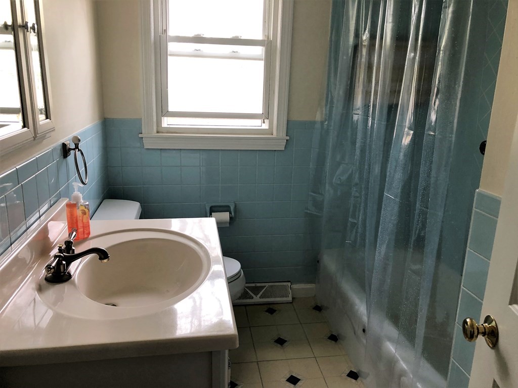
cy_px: 194
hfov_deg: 63.4
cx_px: 259
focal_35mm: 28
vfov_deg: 49.7
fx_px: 419
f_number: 1.8
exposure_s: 1/30
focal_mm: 3.99
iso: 32
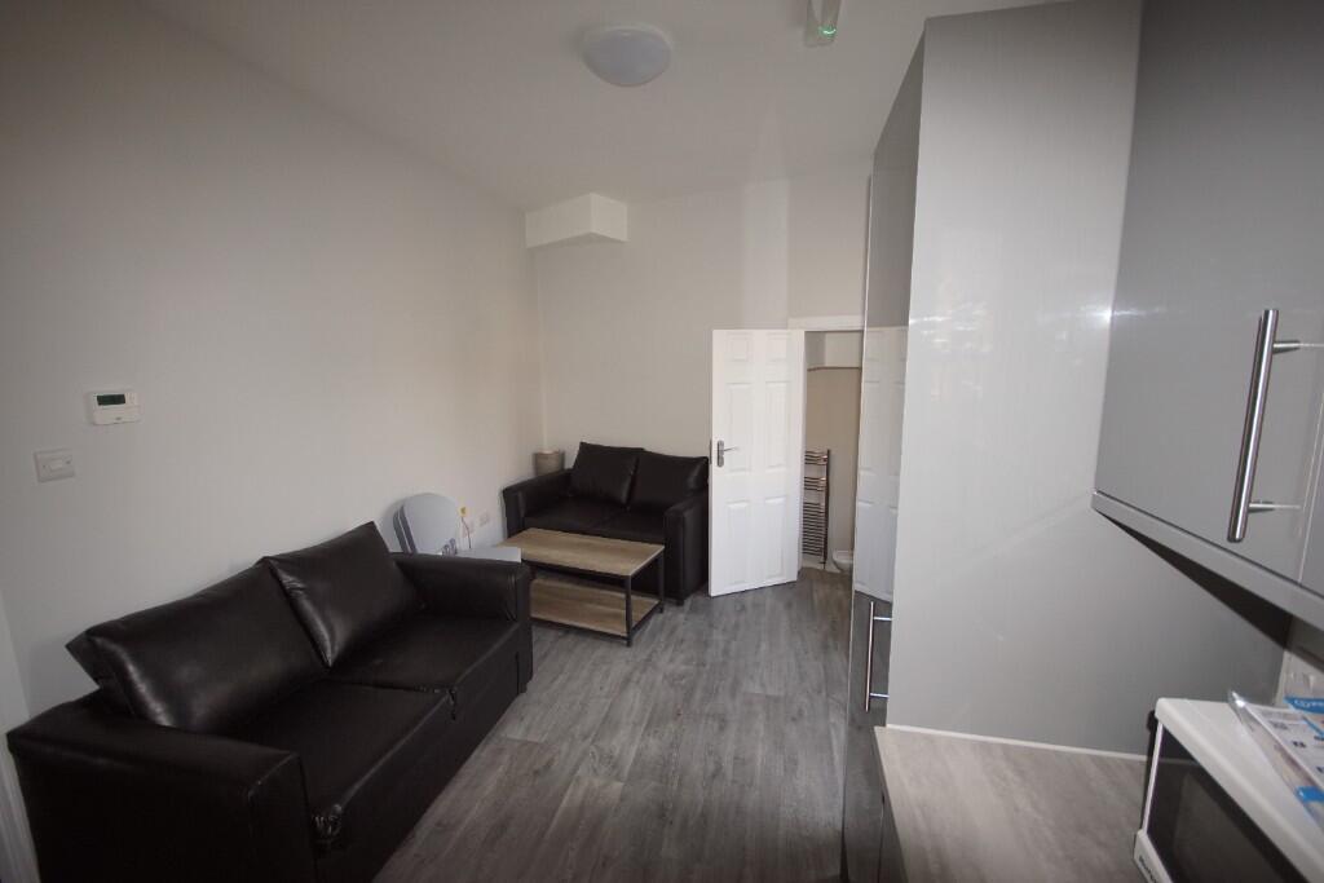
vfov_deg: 77.3
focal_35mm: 15
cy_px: 442
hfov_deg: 100.4
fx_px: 552
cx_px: 662
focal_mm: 10
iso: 500
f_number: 4
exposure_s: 1/160
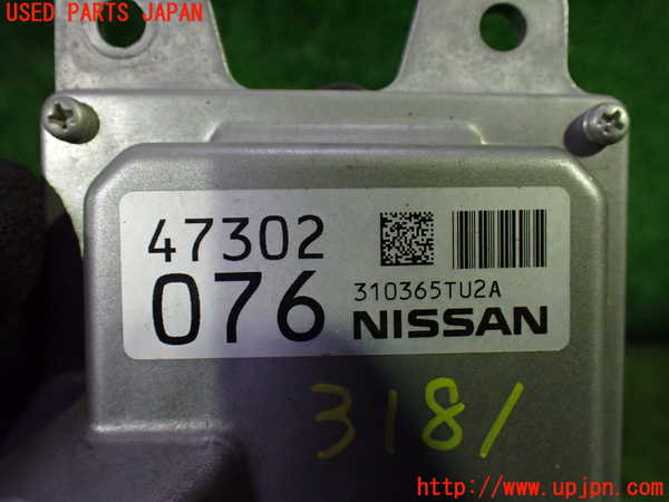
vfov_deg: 46.8
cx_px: 334
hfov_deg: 60.0
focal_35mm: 30
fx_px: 580
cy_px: 251
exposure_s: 1/125
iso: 800
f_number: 2.3
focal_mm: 5.4
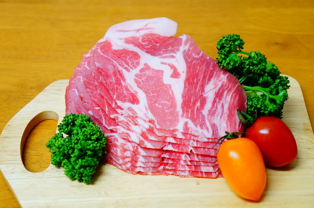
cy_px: 104
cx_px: 157
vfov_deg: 18.9
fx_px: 627
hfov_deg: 28.1
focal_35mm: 72
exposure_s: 1/80
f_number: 5
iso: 1250
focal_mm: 48
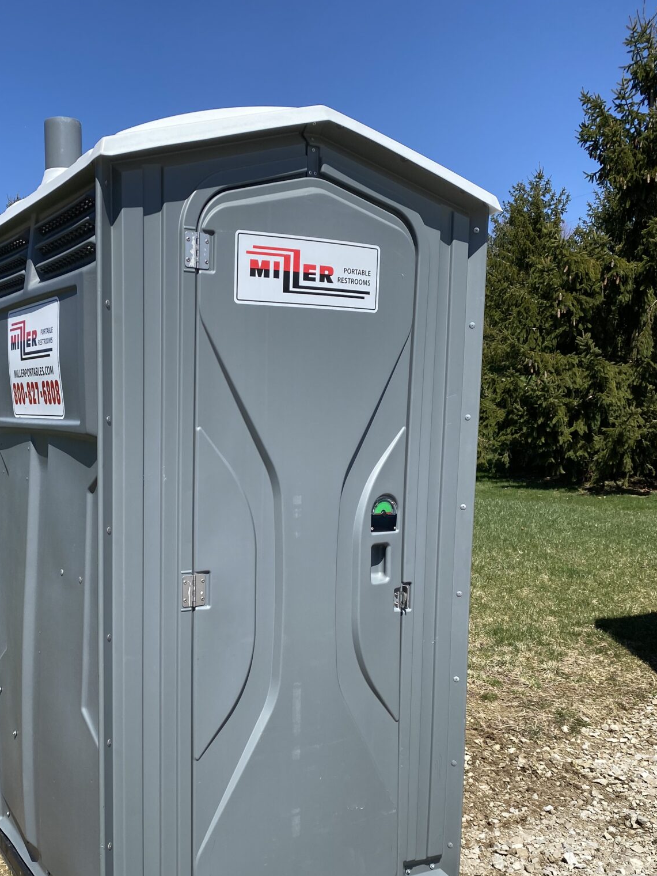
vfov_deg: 52.1
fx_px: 886
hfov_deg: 40.2
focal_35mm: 35
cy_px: 539
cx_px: 218
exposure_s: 1/3205
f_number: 1.8
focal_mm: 4.25
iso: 32
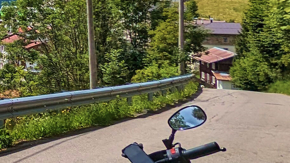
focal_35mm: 78
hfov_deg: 18.3
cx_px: -287
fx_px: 600
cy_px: -40
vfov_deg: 14.9
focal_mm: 2.35
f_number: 2.2
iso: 51
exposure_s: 1/4902
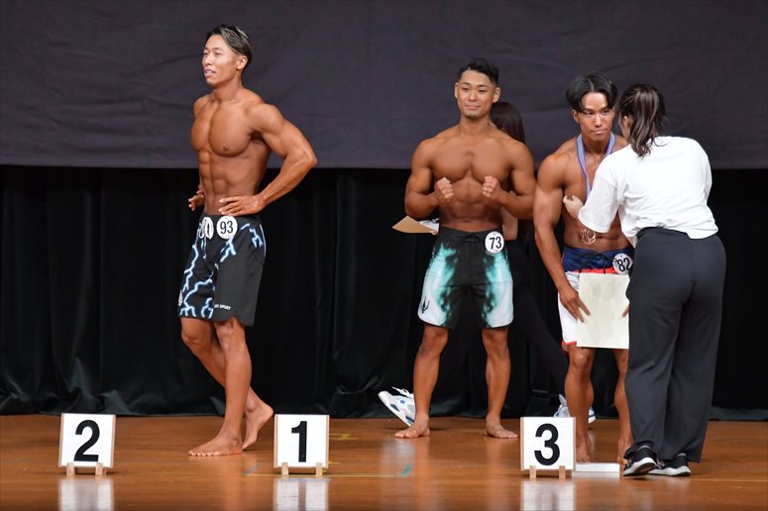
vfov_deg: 4.8
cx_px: 384
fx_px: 6077
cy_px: 256
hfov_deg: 7.2
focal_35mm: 285
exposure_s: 1/400
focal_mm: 190
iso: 5000
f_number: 5.6
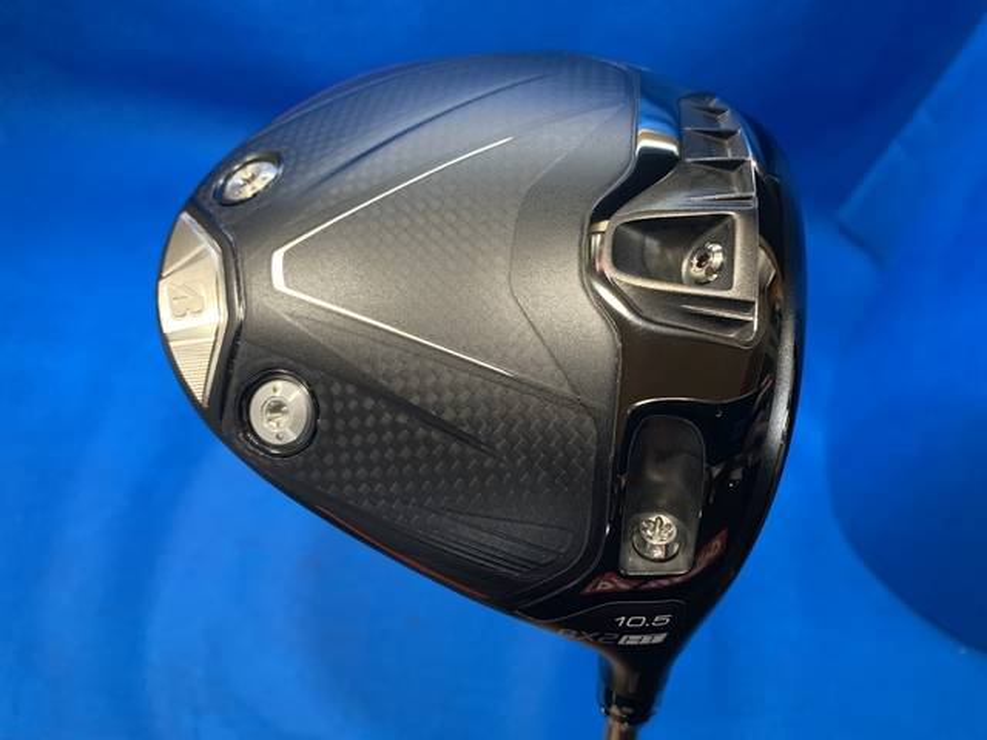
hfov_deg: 67.3
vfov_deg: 53.1
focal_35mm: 26
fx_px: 741
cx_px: 494
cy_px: 370
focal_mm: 4.25
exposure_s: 1/60
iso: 125
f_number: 1.8
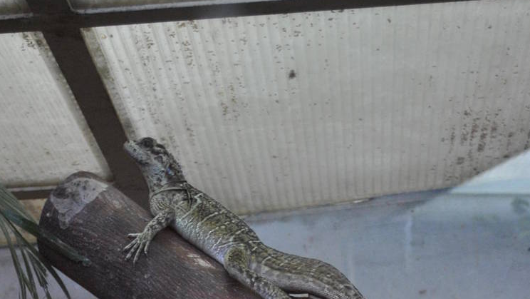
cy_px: 507
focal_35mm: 115
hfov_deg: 18.6
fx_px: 1617
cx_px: 233
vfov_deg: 10.1
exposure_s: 1/30
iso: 320
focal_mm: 34
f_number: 5
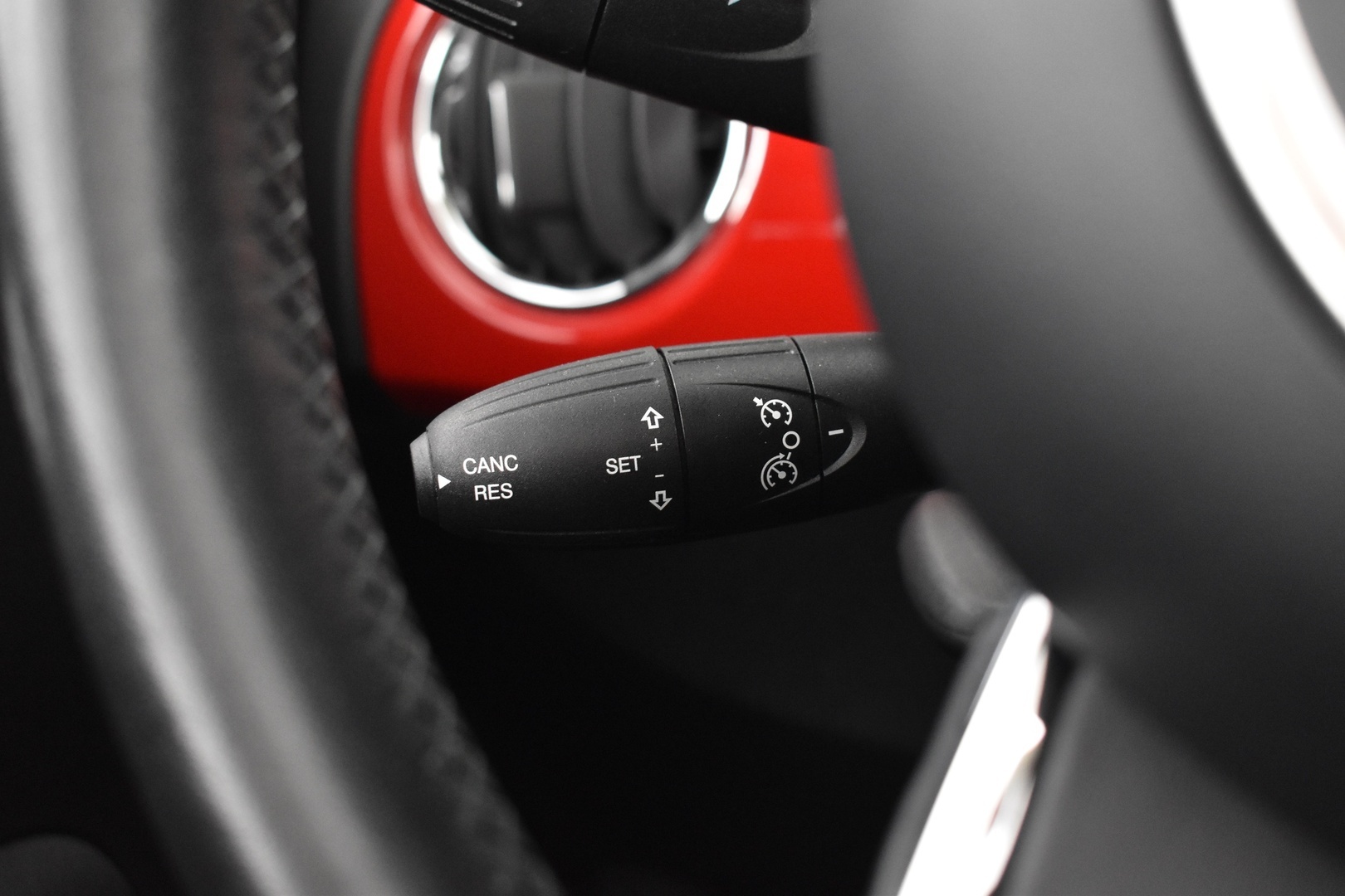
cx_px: 672
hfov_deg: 41.1
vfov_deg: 28.1
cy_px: 448
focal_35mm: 48
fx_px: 1793
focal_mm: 32
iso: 3200
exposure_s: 1/13
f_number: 4.5
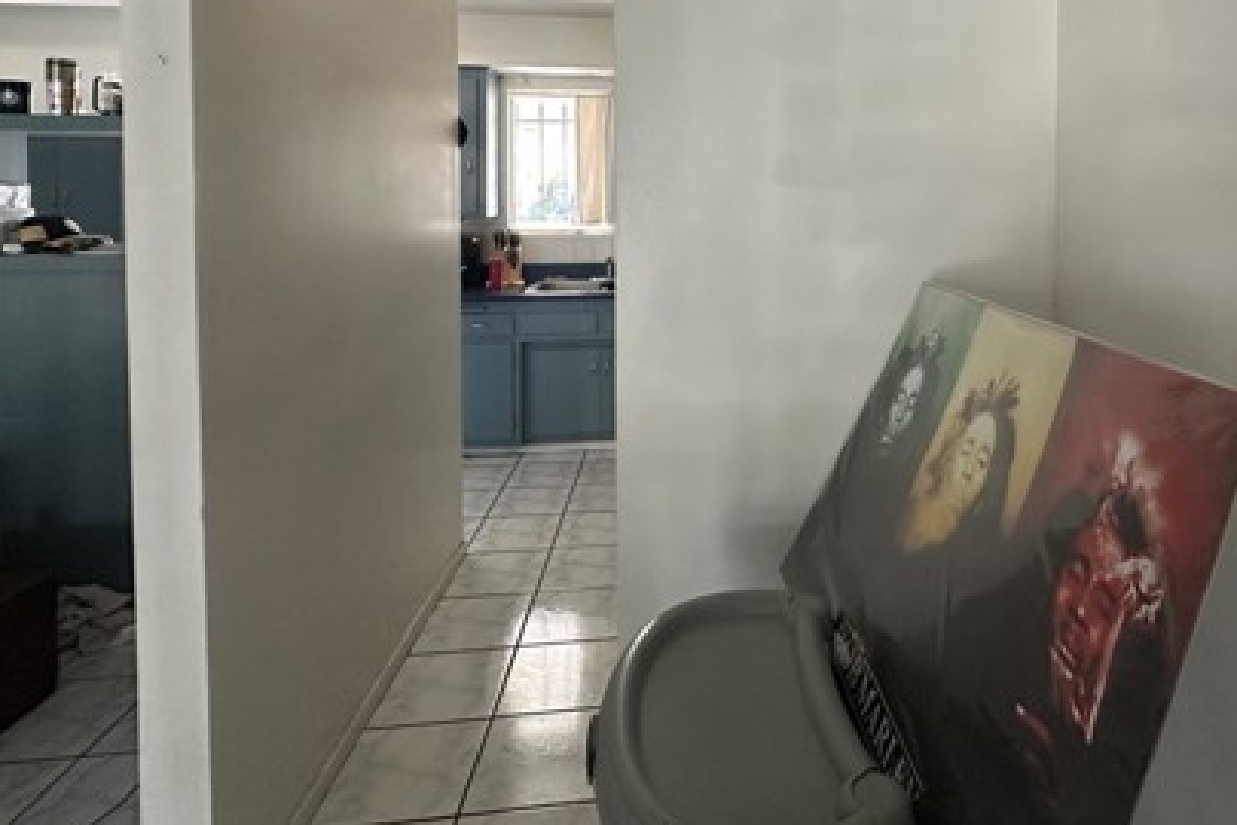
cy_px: 202
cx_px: 800
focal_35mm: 23
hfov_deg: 74.3
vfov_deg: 52.6
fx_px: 790
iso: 320
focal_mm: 2.22
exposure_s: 1/60
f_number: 2.2
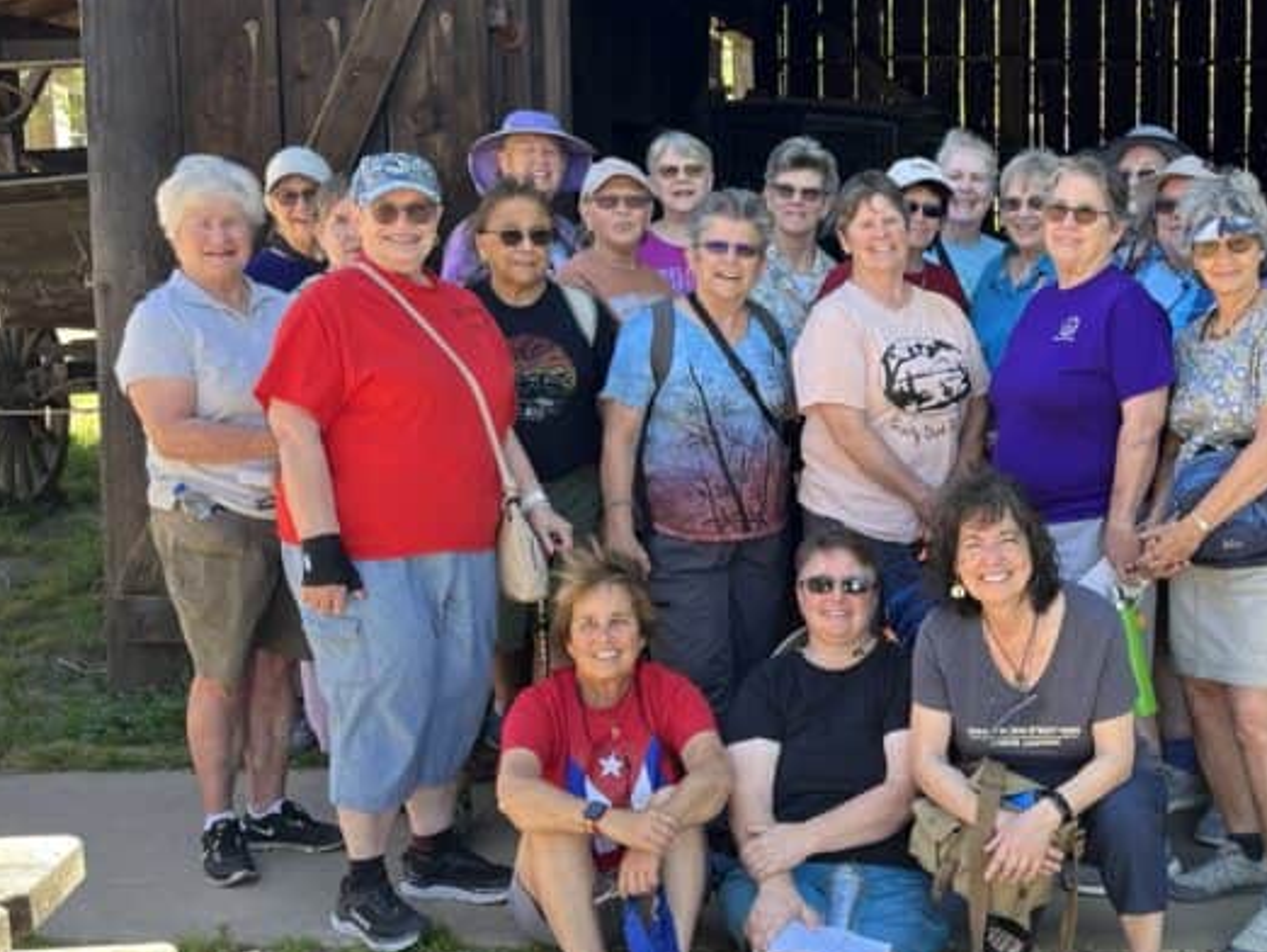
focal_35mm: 51
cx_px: 922
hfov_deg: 36.7
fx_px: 1868
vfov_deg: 28.6
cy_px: 483
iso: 40
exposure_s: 1/176
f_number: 1.6
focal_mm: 5.1
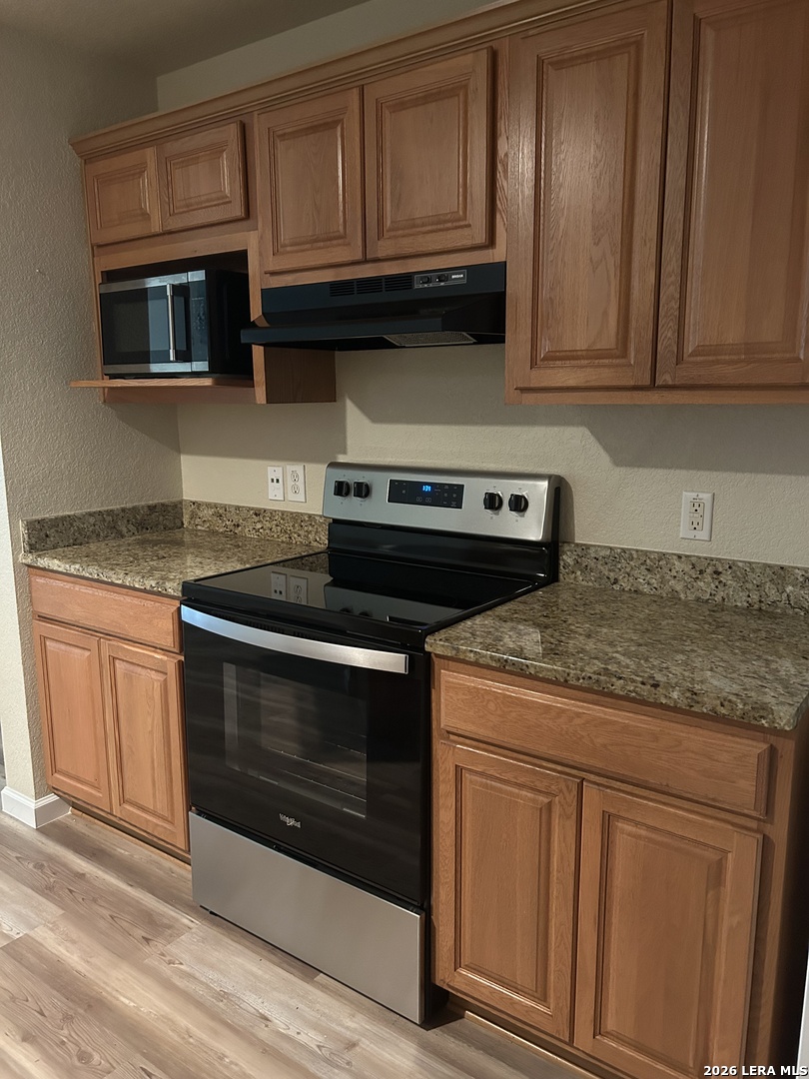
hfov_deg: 53.1
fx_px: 810
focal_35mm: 26
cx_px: 404
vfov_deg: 67.3
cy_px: 540
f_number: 1.5
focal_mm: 5.7
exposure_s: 1/30
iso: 640
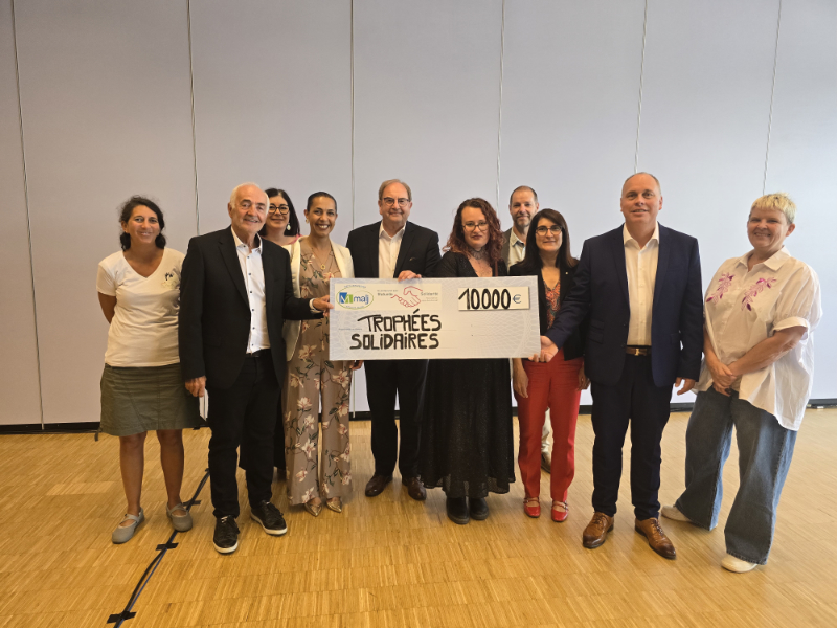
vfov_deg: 58.9
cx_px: 418
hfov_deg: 73.9
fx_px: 556
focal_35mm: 23
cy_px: 314
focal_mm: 6.3
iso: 250
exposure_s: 1/100
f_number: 1.7
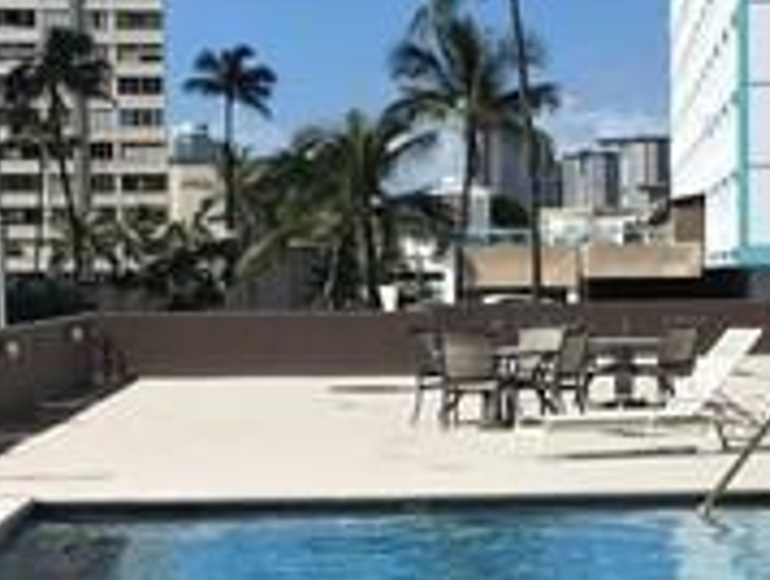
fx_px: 2317
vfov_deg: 14.1
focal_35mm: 104
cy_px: 558
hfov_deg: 18.8
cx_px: 519
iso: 25
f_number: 2.2
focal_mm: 4.15
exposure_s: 1/2959
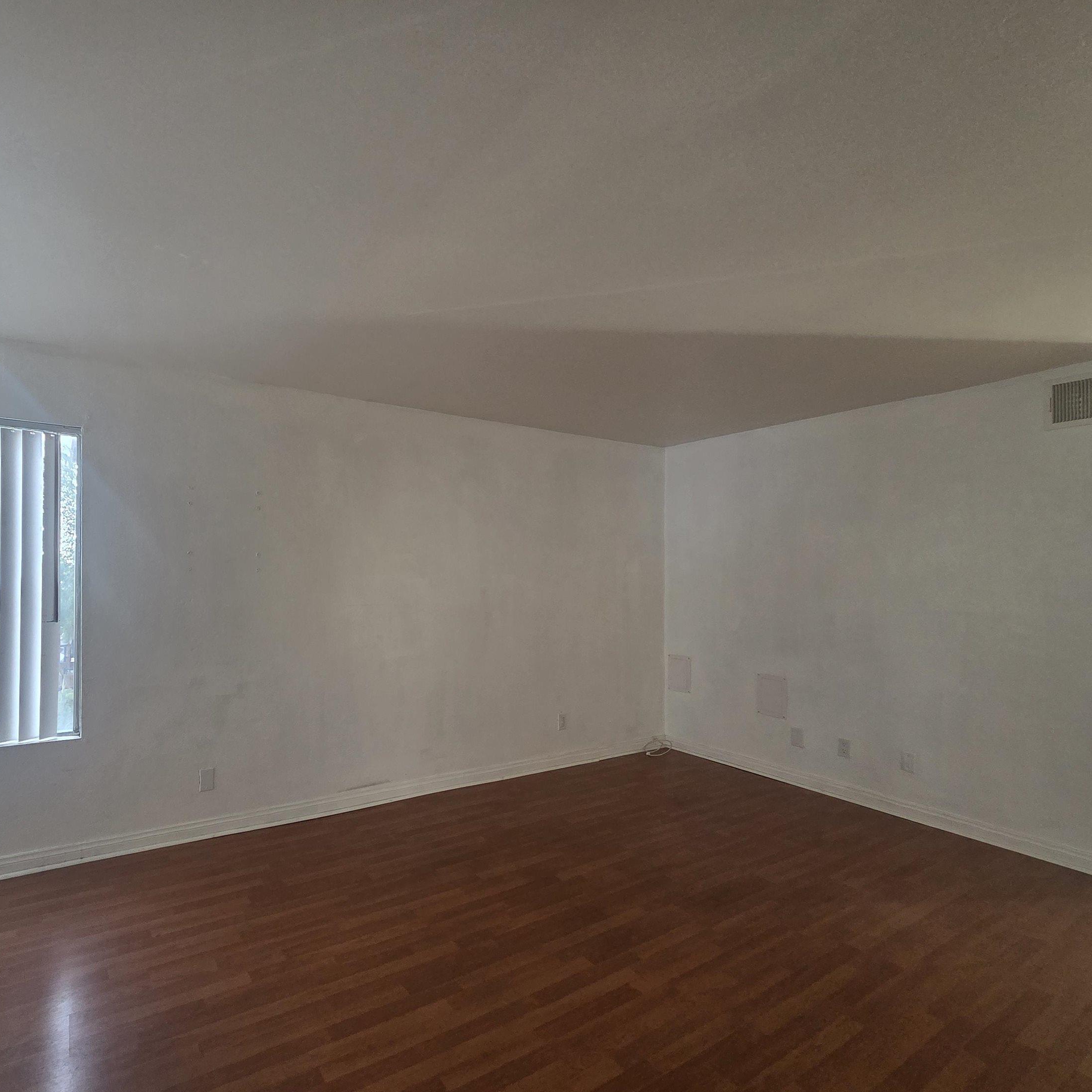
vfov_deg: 87.4
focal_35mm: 16
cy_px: 567
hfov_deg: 86.3
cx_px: 437
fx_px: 571
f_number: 2.2
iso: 250
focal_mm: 2.2
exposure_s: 1/120
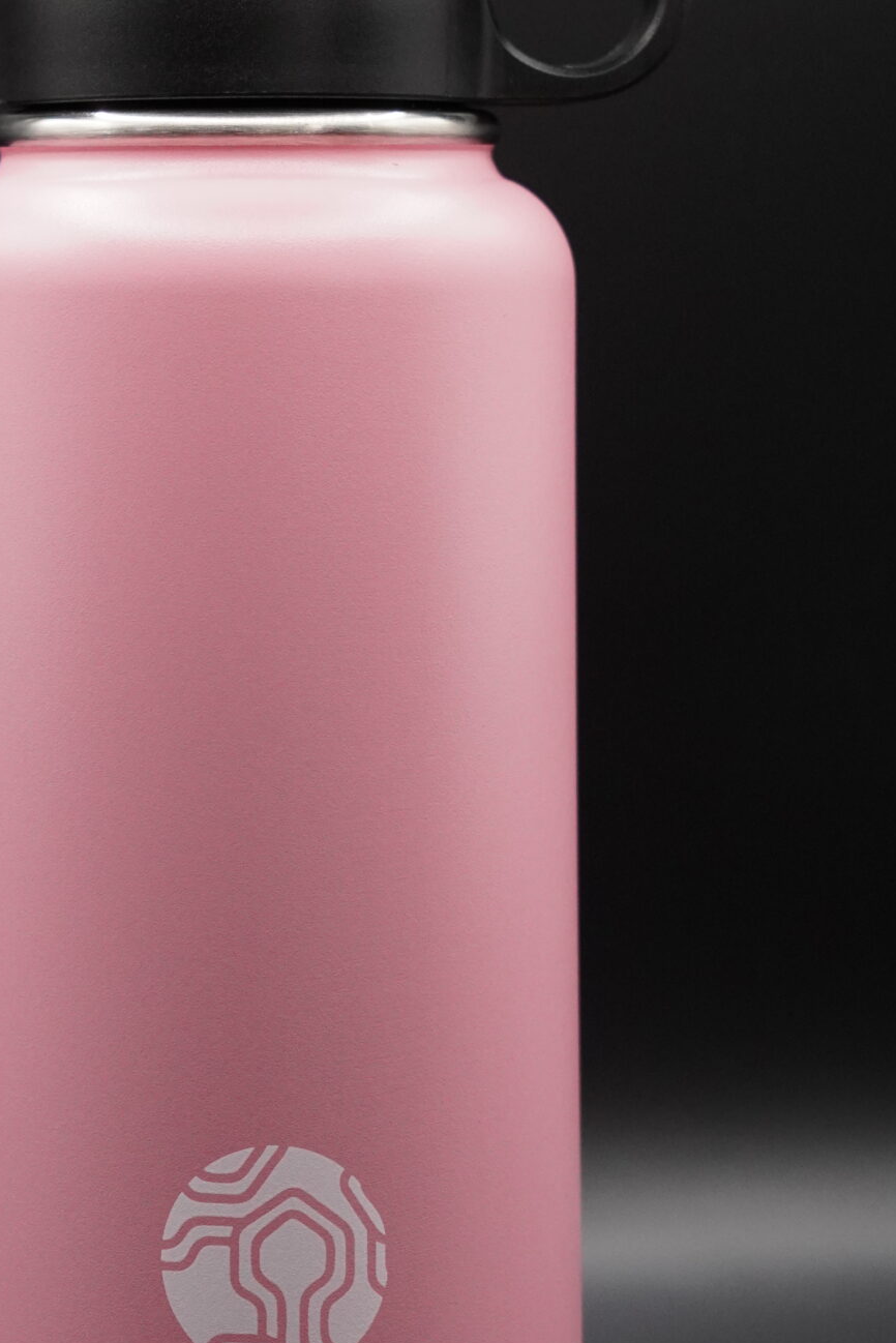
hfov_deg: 9.6
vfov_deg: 14.4
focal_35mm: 143
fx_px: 5320
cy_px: 563
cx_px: 345
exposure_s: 1/160
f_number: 4
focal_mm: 48.2
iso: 1600
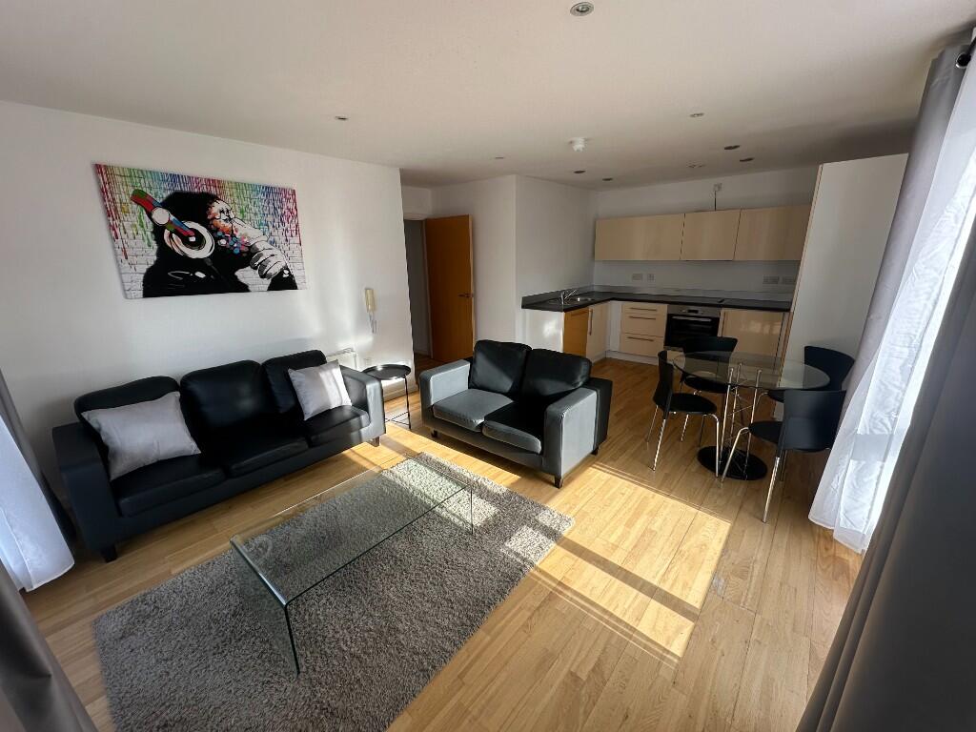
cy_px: 366
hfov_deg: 102.1
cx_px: 488
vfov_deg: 85.7
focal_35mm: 14
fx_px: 395
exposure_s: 1/222
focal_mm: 2.22
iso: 40
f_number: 2.2
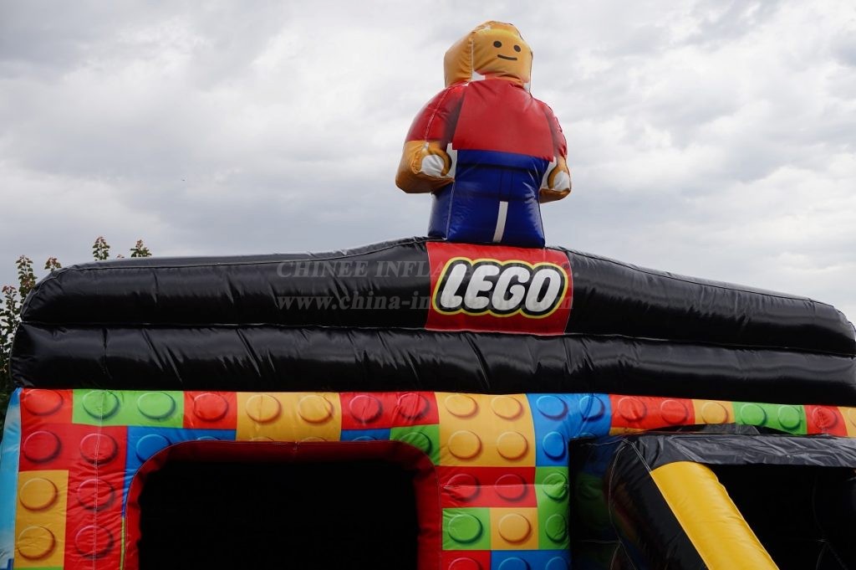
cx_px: 428
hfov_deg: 41.1
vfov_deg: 28.0
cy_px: 285
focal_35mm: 48
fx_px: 1140
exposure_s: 1/60
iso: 100
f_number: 8
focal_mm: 32
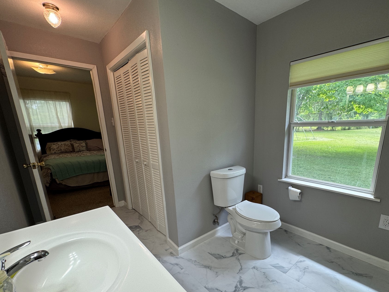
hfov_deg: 90.5
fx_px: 191
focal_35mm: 17
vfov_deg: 74.0
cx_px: 222
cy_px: 173
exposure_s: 1/120
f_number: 2.2
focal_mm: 2.22
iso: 100
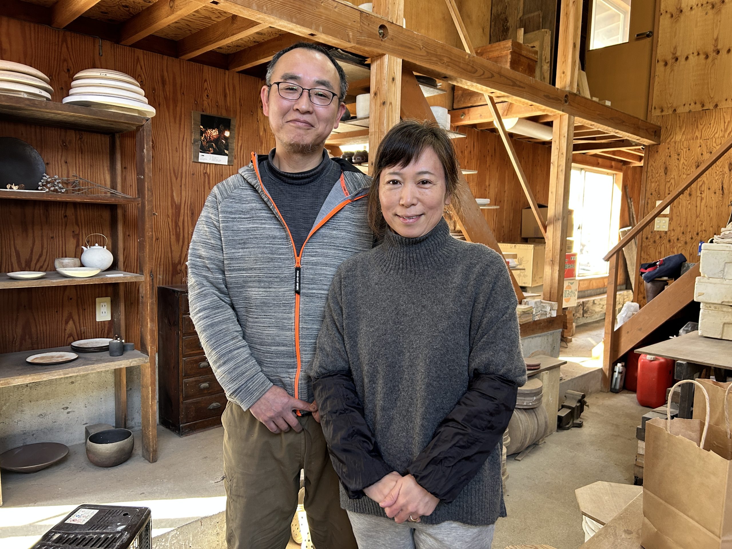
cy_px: 274
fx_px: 550
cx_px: 366
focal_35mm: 26
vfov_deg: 53.1
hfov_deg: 67.3
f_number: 1.5
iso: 200
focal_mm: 5.7
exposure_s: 1/50
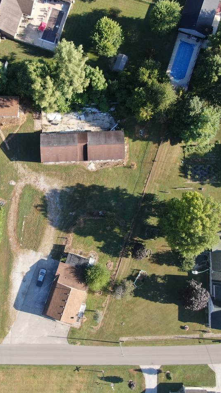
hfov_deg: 33.3
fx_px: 364
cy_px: 196
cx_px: 67
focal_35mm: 35
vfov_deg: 56.6
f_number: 2.8
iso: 110
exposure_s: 1/320
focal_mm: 4.39
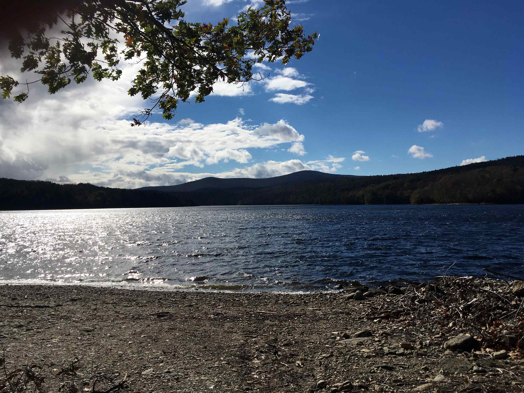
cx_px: 262
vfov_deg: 48.2
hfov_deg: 61.7
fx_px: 439
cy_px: 196
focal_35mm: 29
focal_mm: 4.15
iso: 25
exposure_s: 1/6410
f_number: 2.2
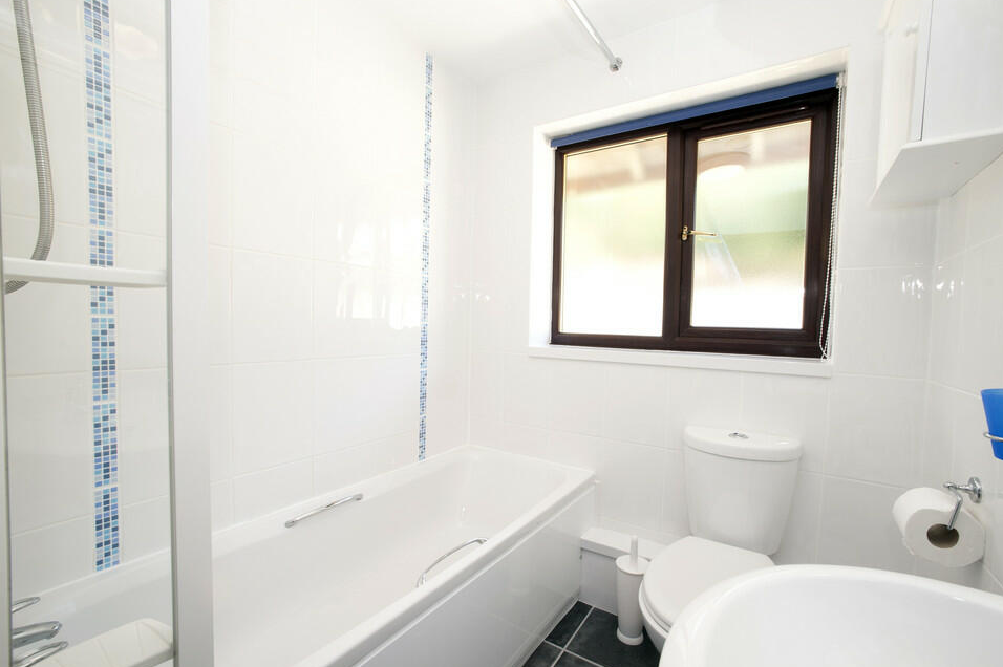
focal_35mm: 15
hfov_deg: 100.4
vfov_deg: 77.2
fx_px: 418
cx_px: 512
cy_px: 341
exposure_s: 1/25
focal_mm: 14
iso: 200
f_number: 8
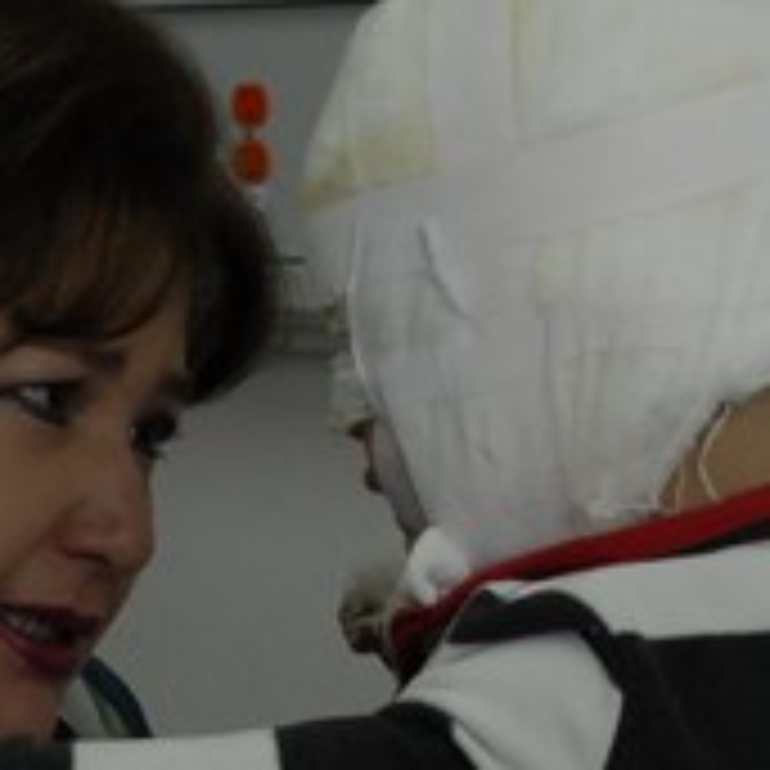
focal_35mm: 130
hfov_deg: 13.4
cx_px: 189
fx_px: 3272
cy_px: 806
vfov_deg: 13.2
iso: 500
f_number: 4.5
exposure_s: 1/100
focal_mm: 20
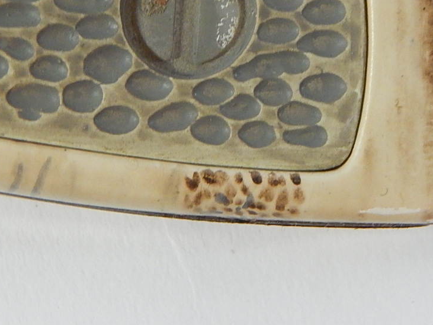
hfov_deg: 13.1
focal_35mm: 151
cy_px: 18
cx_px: 249
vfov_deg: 9.8
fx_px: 1888
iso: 400
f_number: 4.1
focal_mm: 12.3
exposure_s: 1/25
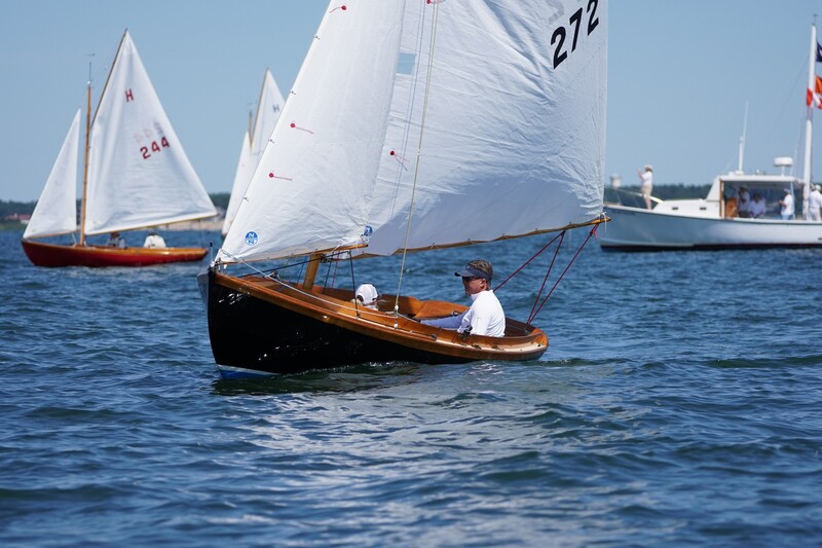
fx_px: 5136
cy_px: 274
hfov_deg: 9.2
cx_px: 411
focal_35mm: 225
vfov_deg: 6.1
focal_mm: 150
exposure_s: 1/2000
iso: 200
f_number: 5
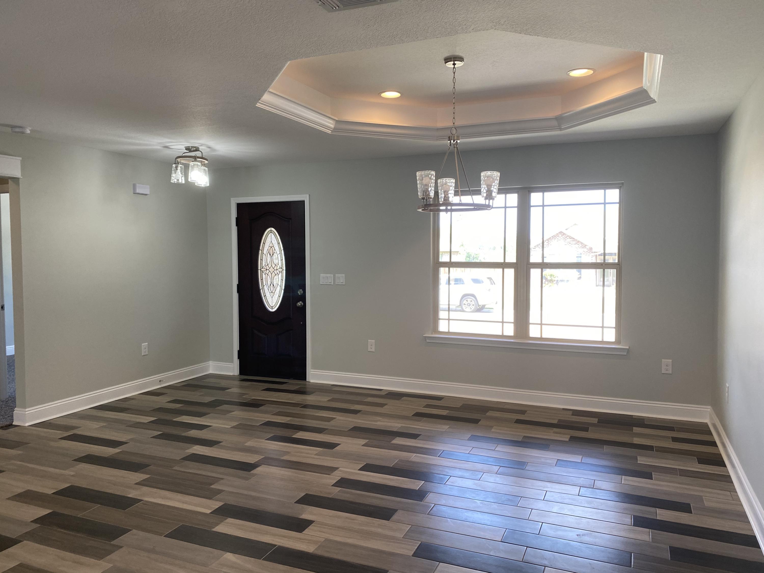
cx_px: 382
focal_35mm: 26
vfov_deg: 53.1
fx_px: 574
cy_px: 286
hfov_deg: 67.3
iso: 80
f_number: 1.8
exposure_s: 1/120
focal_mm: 4.25
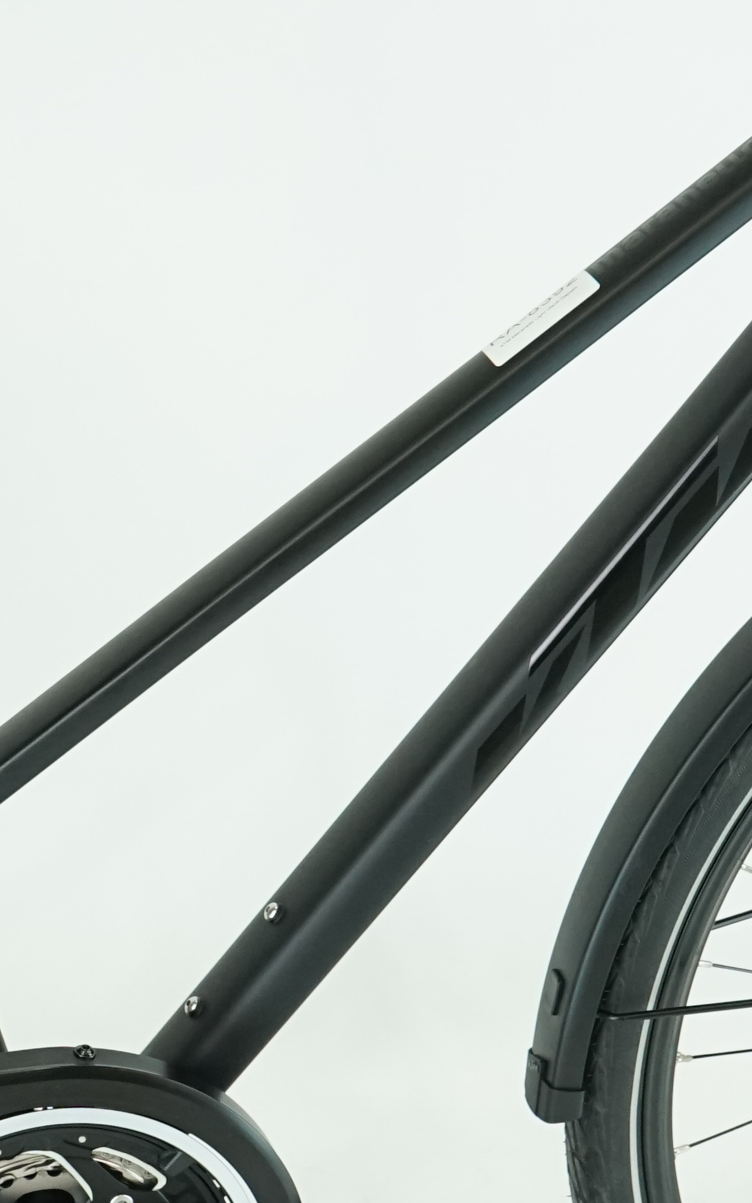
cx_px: 14
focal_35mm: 92
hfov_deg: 14.0
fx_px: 3017
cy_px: 602
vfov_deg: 22.6
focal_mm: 28
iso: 1600
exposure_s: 1/200
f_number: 6.3
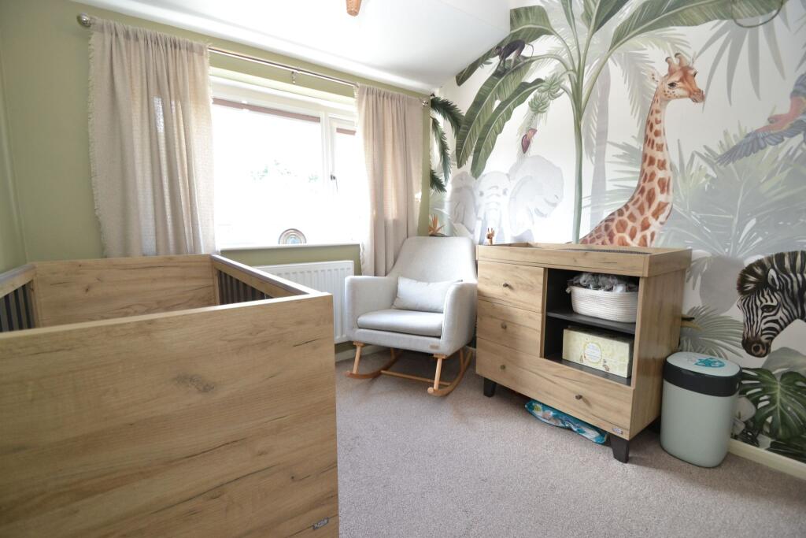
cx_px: 403
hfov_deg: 100.4
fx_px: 336
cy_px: 269
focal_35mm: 15
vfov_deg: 77.3
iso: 800
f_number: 3.5
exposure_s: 1/60
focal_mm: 10
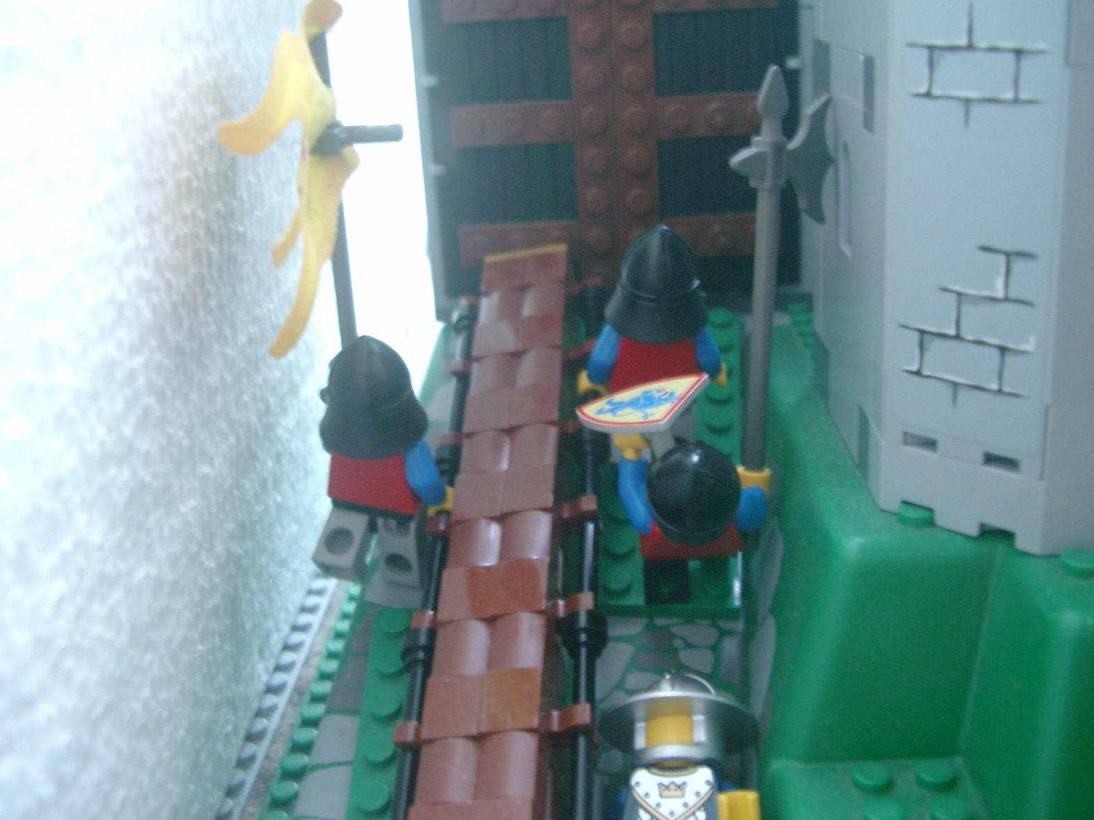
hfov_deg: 49.0
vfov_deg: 37.7
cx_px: 537
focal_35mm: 38
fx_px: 1201
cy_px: 401
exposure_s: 1/13
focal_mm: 7.6
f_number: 2.6
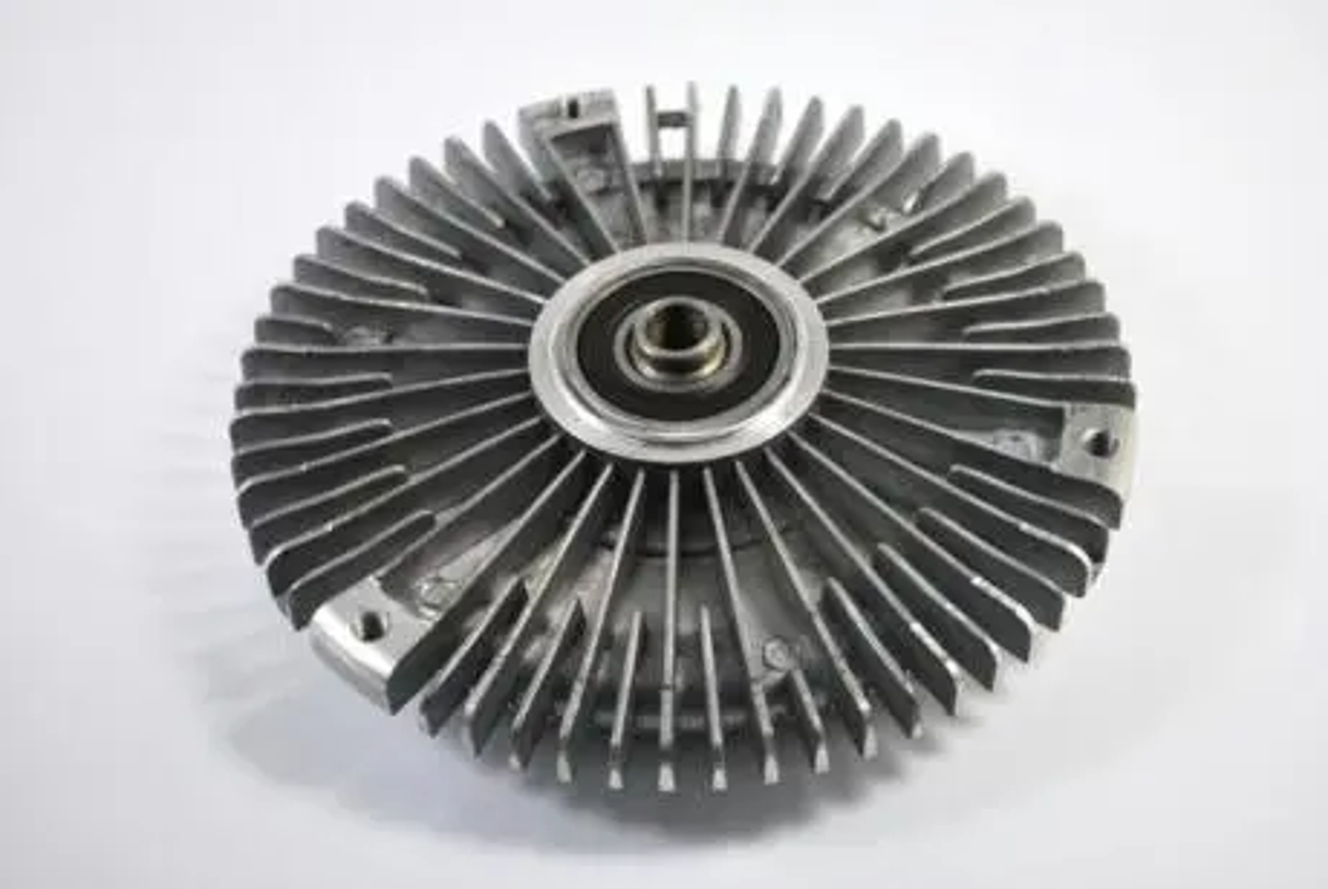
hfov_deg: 27.0
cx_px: 664
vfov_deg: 18.2
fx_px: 2770
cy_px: 444
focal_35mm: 75
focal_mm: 50
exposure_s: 1/80
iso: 200
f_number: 5.6
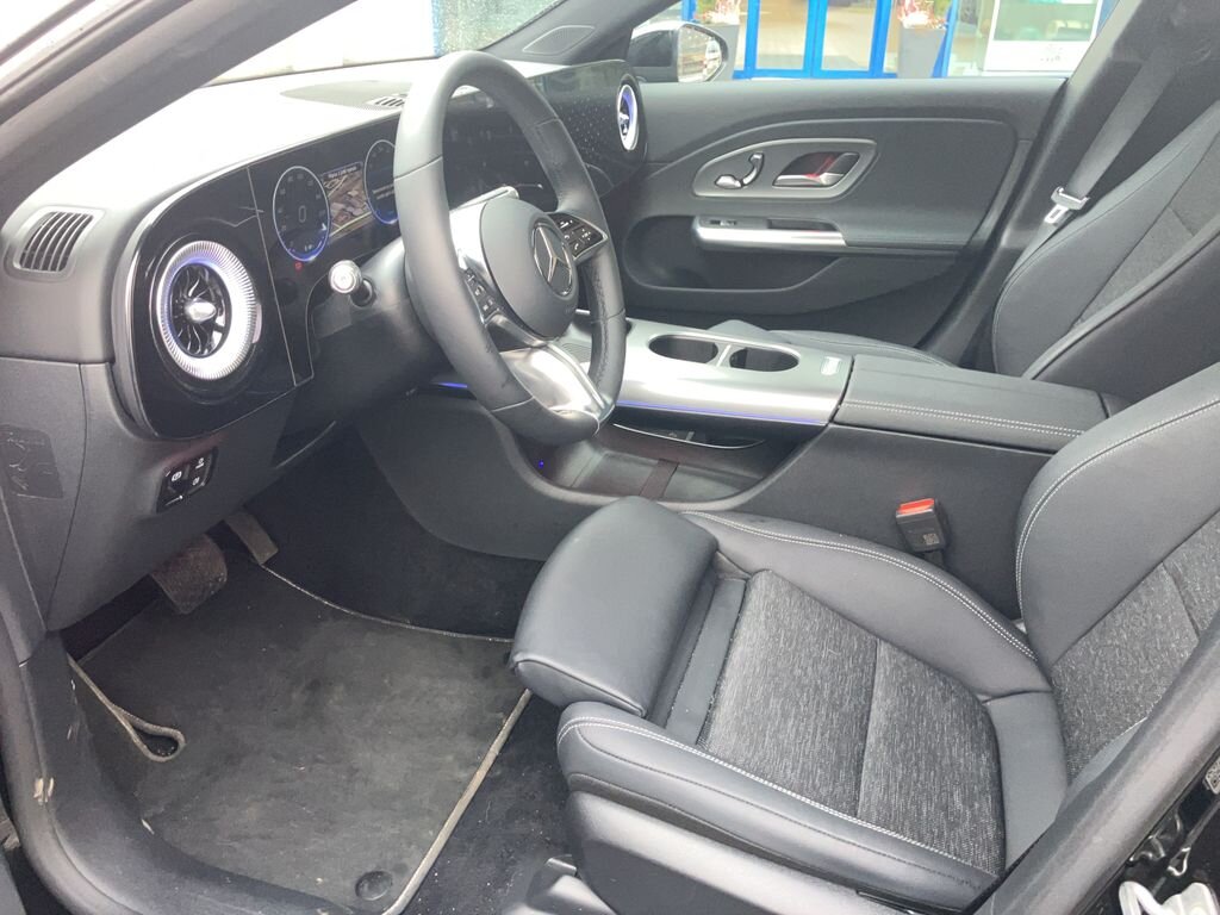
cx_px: 610
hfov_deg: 63.4
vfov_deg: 49.7
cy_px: 458
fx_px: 987
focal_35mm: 28
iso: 125
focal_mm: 3.99
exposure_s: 1/60
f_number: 1.8
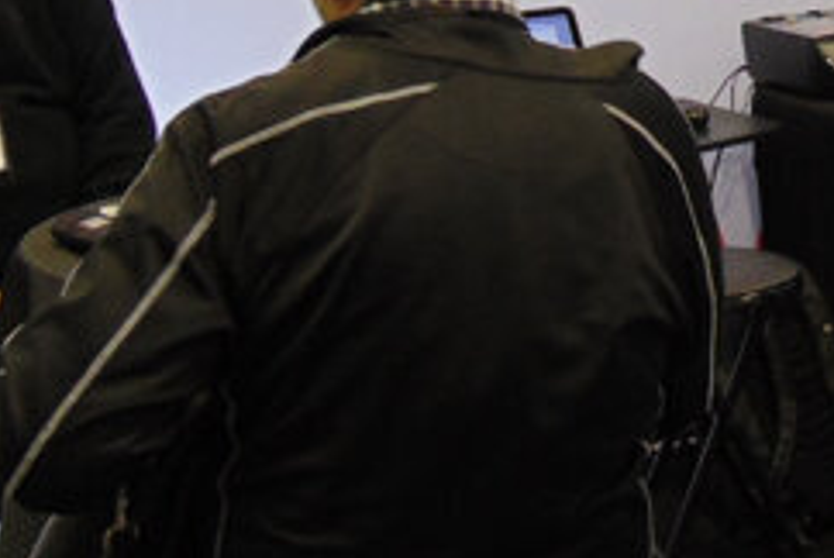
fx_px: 2250
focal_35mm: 97
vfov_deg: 13.8
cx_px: 839
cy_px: -79
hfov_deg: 20.3
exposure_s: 1/30
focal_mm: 4.5
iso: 100
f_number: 3
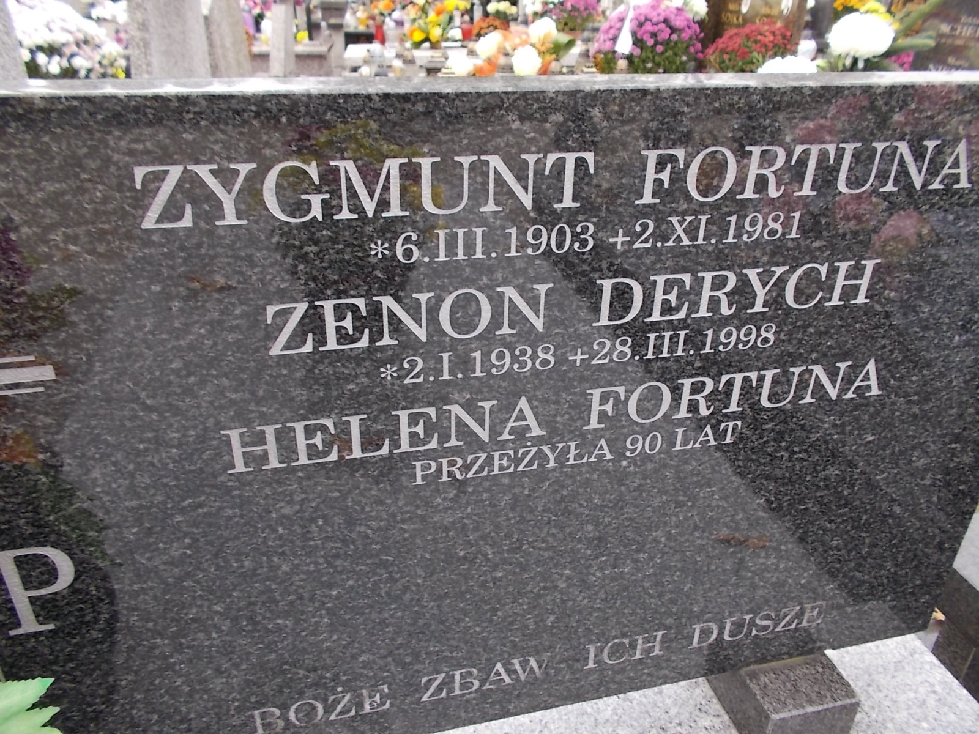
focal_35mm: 26
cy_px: 367
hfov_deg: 67.3
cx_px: 490
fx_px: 735
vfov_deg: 53.1
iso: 80
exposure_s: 1/100
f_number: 3.2
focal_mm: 4.6
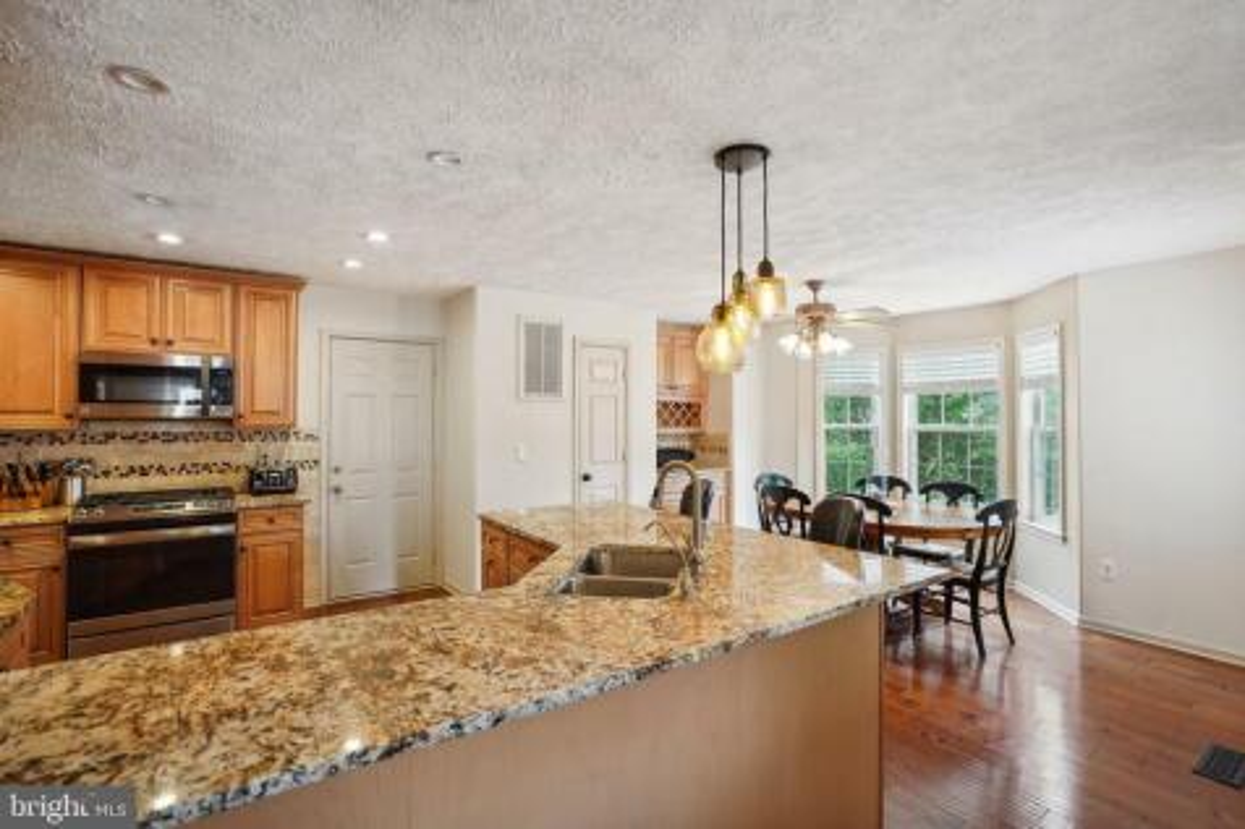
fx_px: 553
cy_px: 414
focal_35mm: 16
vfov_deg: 73.7
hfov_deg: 96.8
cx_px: 622
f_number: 4
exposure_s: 1/125
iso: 640
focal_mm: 16
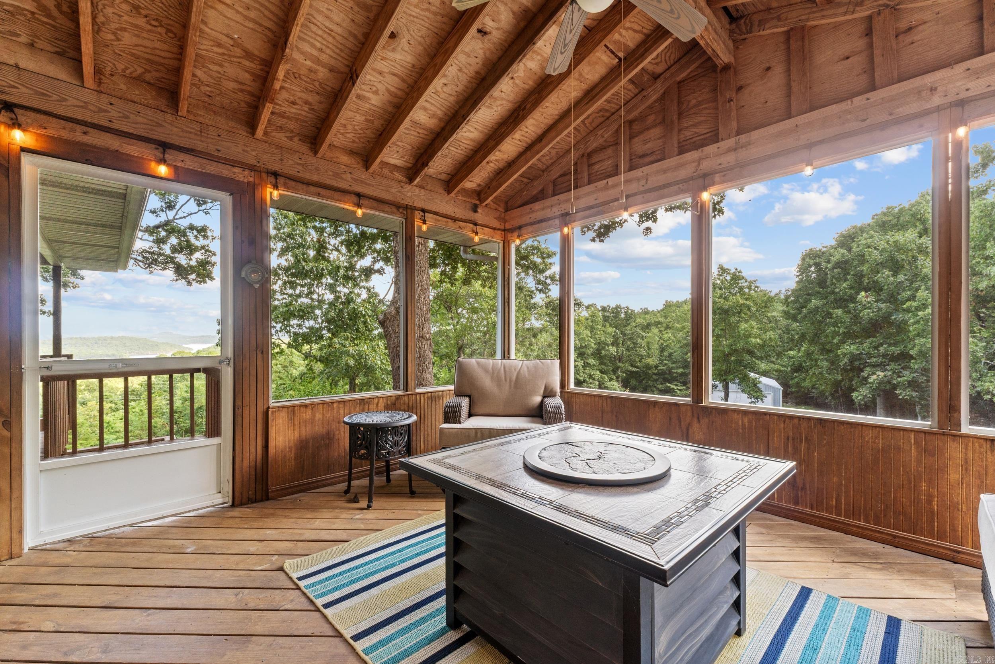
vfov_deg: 77.3
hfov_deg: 100.4
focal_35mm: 15
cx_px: 498
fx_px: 415
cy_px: 332
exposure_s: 1/6
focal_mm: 10
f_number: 9
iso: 200
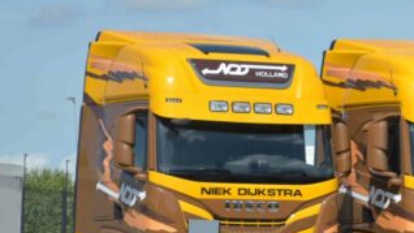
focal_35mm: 236
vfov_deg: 5.1
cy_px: -20
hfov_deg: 8.9
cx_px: 665
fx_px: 2591
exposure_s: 1/800
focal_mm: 70
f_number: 7.1
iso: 250
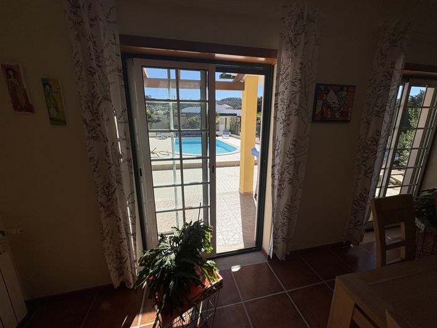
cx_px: 218
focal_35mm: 14
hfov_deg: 102.1
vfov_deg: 85.6
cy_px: 164
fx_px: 177
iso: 40
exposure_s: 1/2273
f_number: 2.2
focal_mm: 2.22
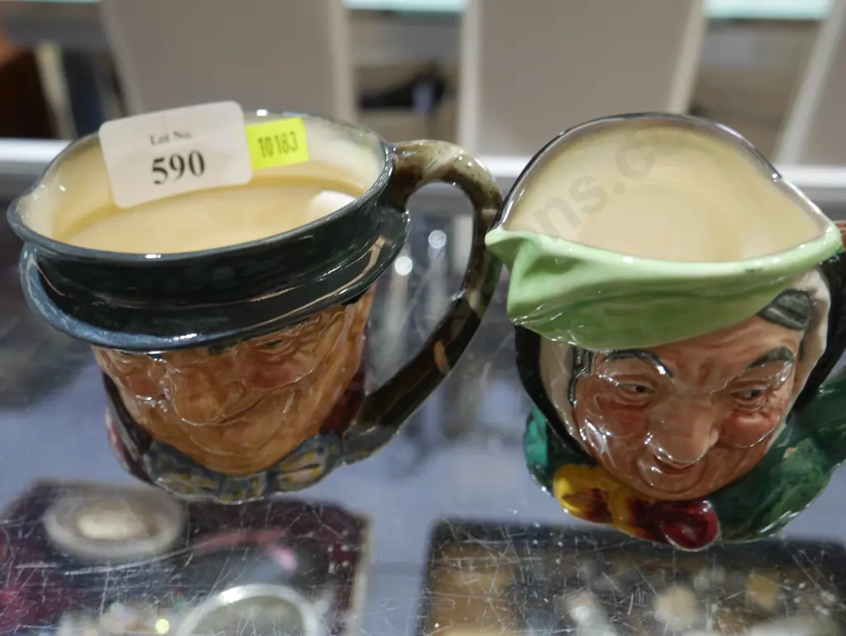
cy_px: 318
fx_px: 831
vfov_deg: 41.8
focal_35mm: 34
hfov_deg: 53.9
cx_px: 423
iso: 500
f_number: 4
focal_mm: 17
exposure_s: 1/60
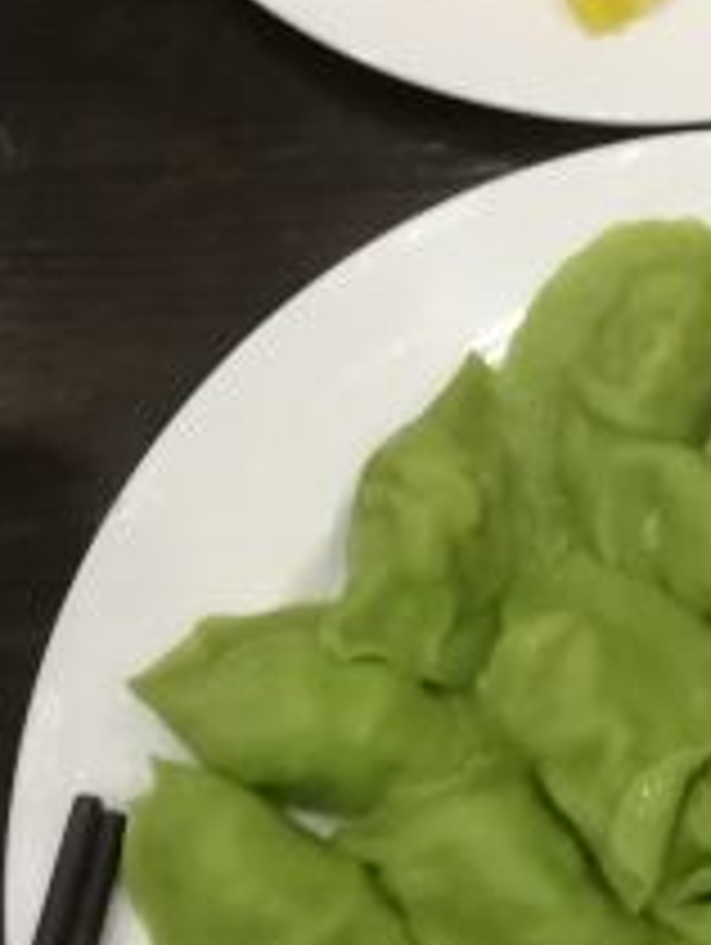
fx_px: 2460
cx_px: 776
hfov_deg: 16.0
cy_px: 176
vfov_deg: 21.5
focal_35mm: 90
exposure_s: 1/20
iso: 500
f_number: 2.2
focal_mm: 3.84
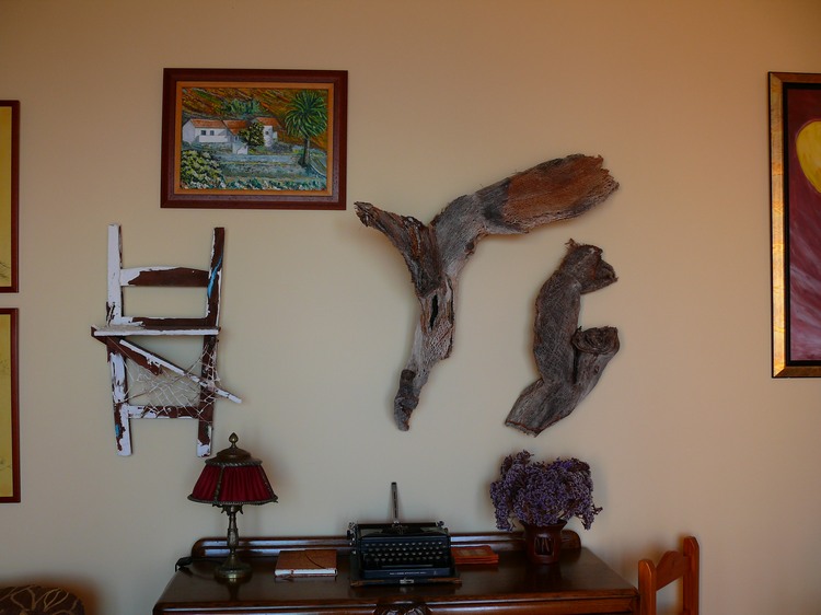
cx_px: 410
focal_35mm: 37
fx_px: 877
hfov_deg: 50.2
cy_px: 308
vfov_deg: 38.6
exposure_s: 1/80
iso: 100
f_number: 2.8
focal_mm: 7.9
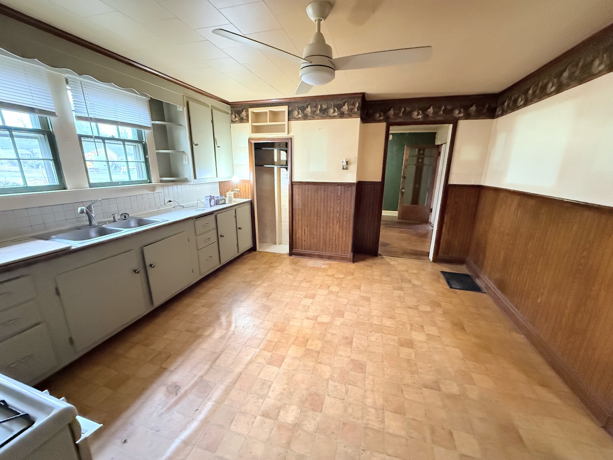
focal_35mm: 14
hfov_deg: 102.1
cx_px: 306
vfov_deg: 85.7
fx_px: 248
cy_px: 230
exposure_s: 1/60
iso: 1000
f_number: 2.2
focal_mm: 2.22
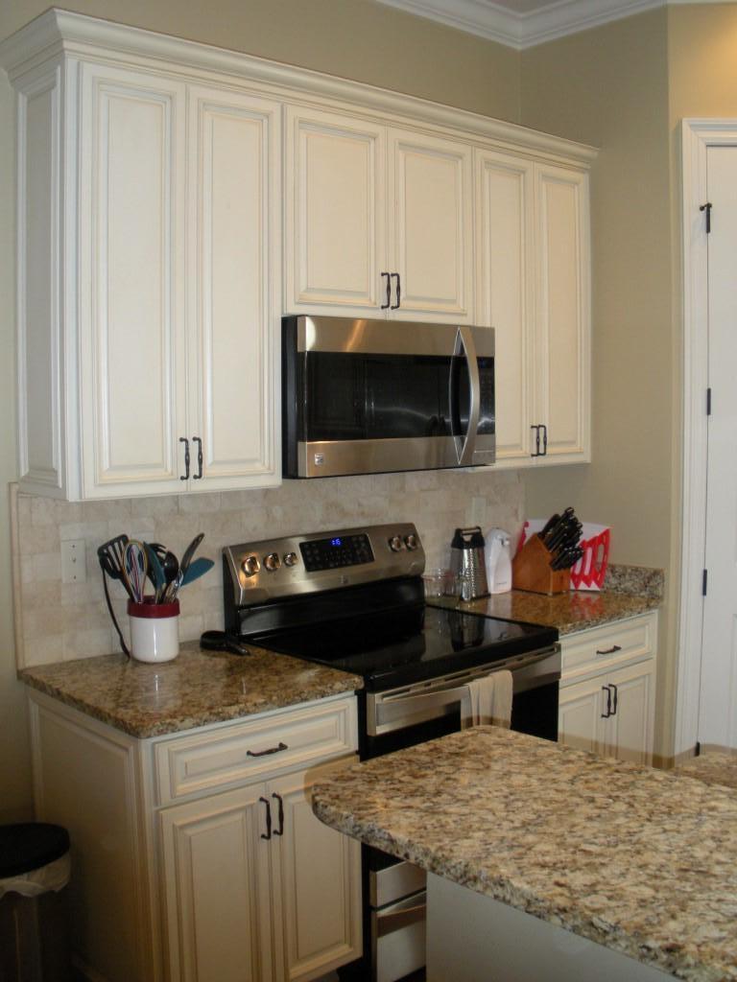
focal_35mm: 36
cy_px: 491
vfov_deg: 51.4
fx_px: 1022
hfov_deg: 39.7
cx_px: 368
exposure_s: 1/30
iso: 229
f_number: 3.5
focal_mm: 6.3
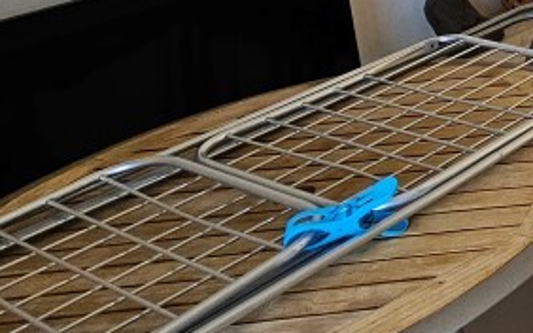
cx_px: 926
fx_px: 726
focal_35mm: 50
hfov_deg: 23.5
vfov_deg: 22.3
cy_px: -132
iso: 80
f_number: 2.2
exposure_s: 1/50
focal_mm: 2.2
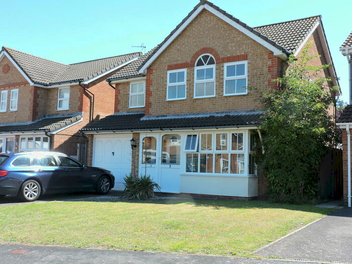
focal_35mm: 40
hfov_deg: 46.8
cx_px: 176
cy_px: 132
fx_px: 407
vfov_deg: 36.0
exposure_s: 1/400
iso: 100
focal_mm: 7.1
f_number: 3.3
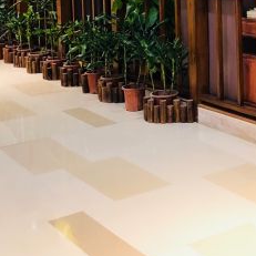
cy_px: -6
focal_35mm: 75
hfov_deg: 21.6
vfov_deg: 22.1
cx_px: 297
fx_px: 628
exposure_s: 1/17
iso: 100
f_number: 1.8
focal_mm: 3.99
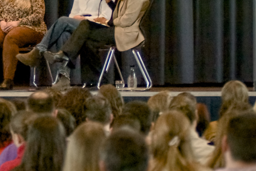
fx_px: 2517
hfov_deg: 5.8
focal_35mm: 354
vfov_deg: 3.9
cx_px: -115
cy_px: -6
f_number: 2.8
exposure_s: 1/1600
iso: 6400
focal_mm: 80
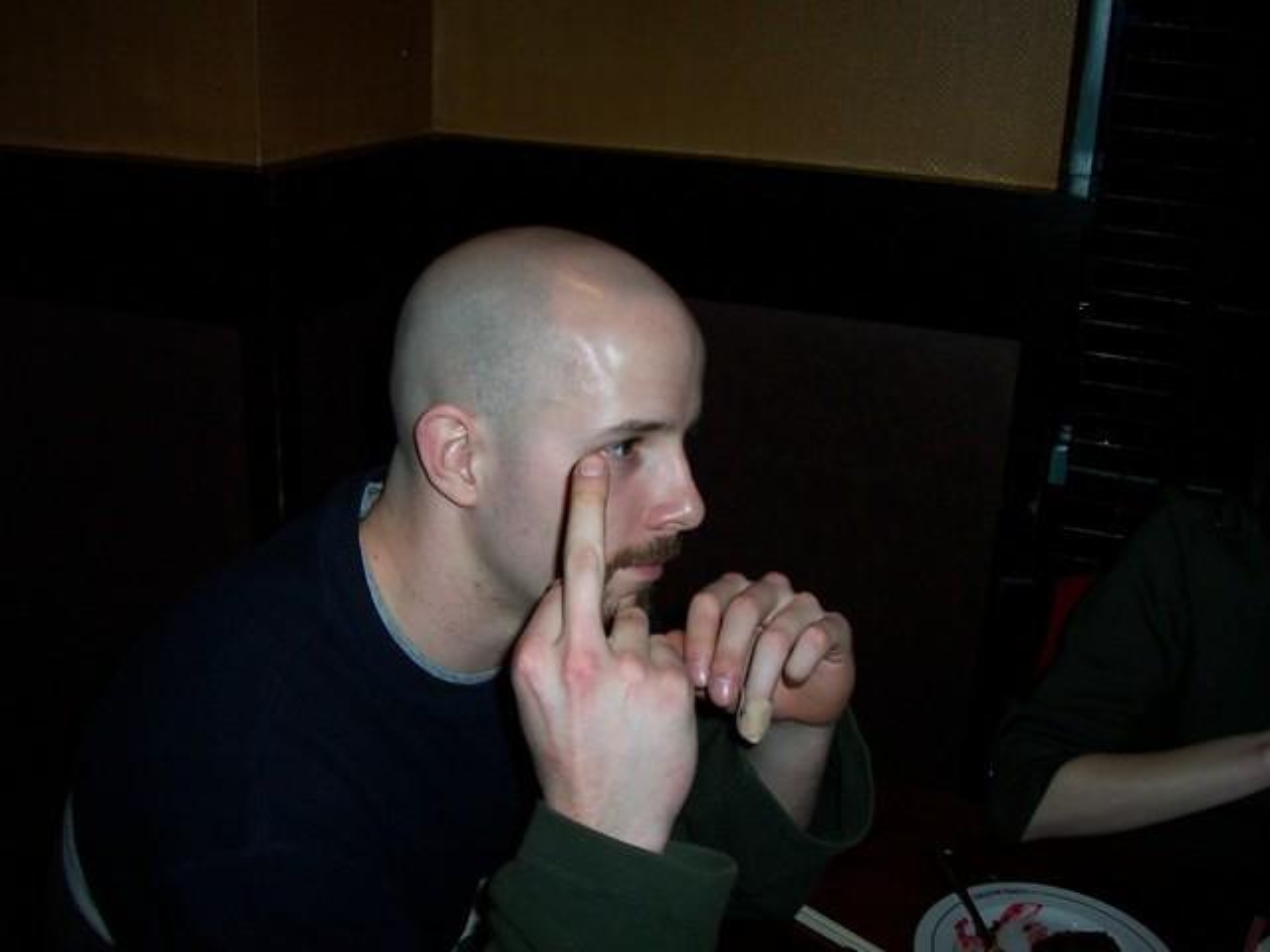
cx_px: 635
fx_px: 1357
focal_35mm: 37
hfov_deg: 50.1
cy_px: 476
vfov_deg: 38.7
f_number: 2.8
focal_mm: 5.6
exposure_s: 1/60
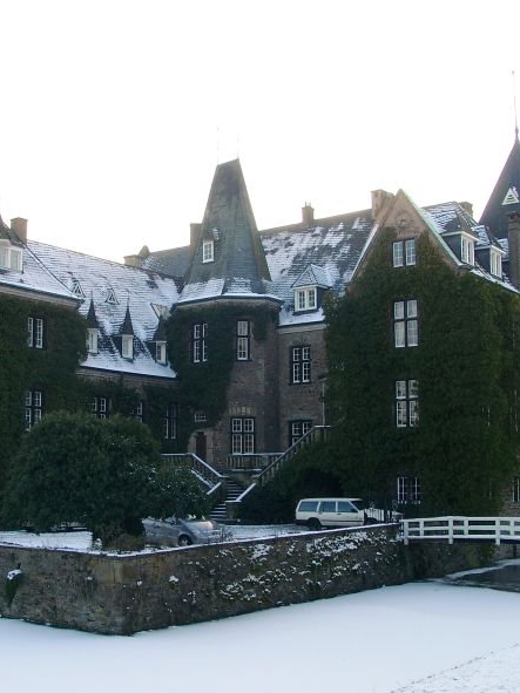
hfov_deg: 31.4
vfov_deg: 41.2
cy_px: 345
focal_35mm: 46
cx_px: 198
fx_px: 922
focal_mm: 7.13
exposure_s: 1/155
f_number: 4
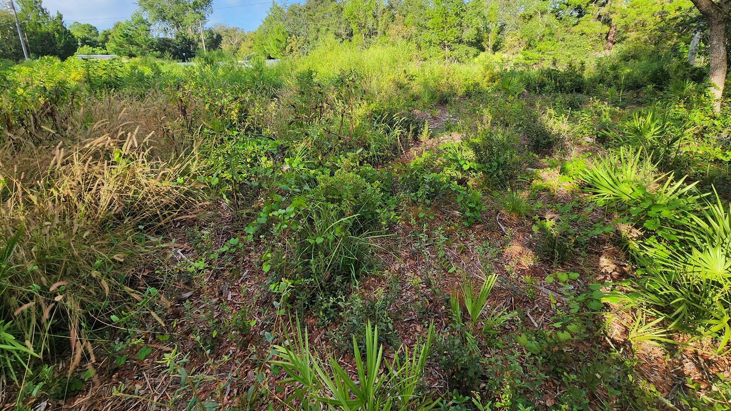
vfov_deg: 68.8
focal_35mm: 15
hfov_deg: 103.0
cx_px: 367
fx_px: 291
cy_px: 142
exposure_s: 1/501
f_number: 2.2
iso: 50
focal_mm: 2.2
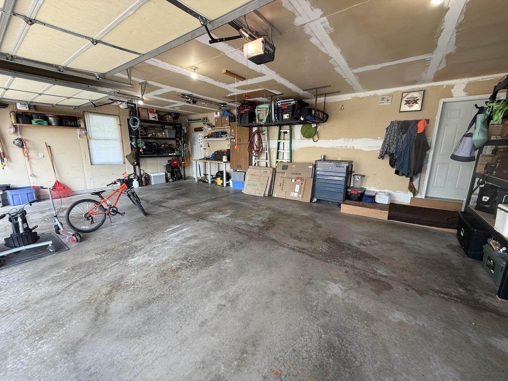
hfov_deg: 102.1
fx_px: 205
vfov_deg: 85.7
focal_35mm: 14
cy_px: 190
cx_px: 254
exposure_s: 1/120
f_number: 2.2
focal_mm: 2.22
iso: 100
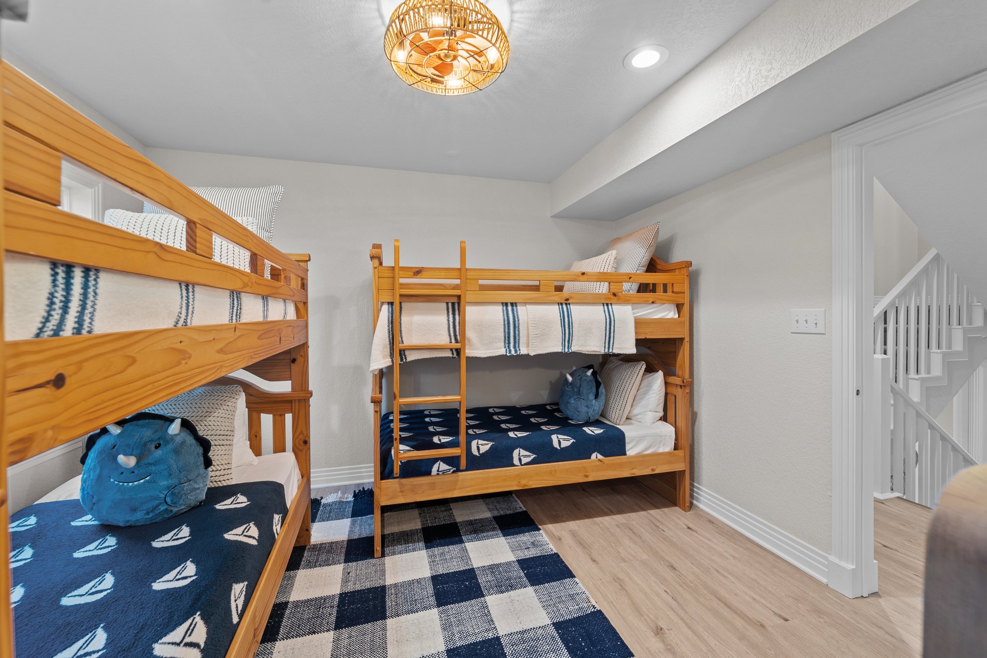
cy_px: 329
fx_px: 384
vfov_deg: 81.2
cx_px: 494
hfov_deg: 104.3
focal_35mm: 14
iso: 100
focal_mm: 14
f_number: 8
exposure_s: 1.3
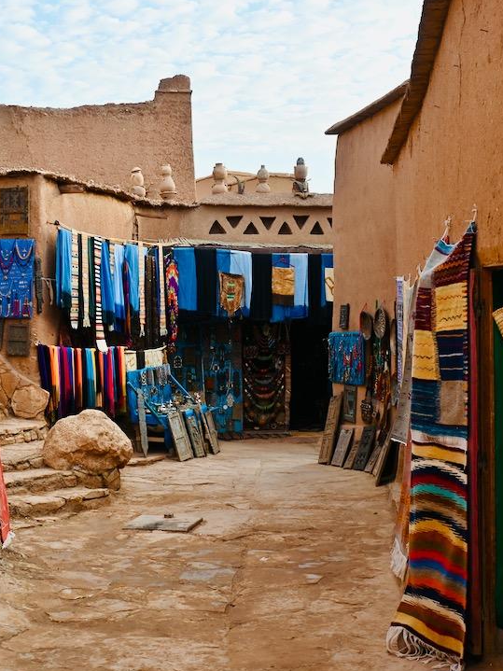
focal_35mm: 54
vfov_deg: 35.5
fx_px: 1049
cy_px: 339
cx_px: 230
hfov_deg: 27.0
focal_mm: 24.5
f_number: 5
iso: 200
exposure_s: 1/250
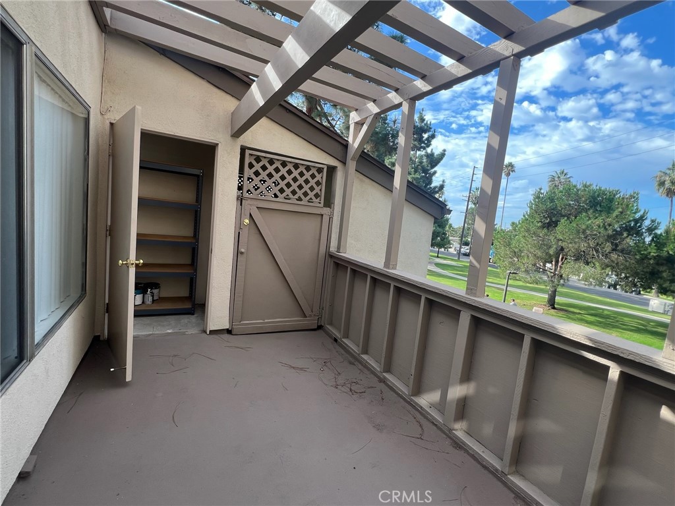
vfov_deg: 89.9
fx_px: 253
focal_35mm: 13
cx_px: 338
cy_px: 253
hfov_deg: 106.2
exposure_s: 1/272
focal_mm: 1.57
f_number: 1.8
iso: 32
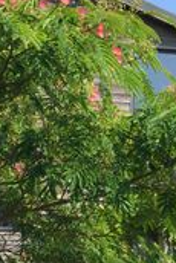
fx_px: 768
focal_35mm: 105
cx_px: 87
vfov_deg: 19.0
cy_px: 245
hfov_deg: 13.1
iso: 32
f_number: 2.2
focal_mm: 4.15
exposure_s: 1/989
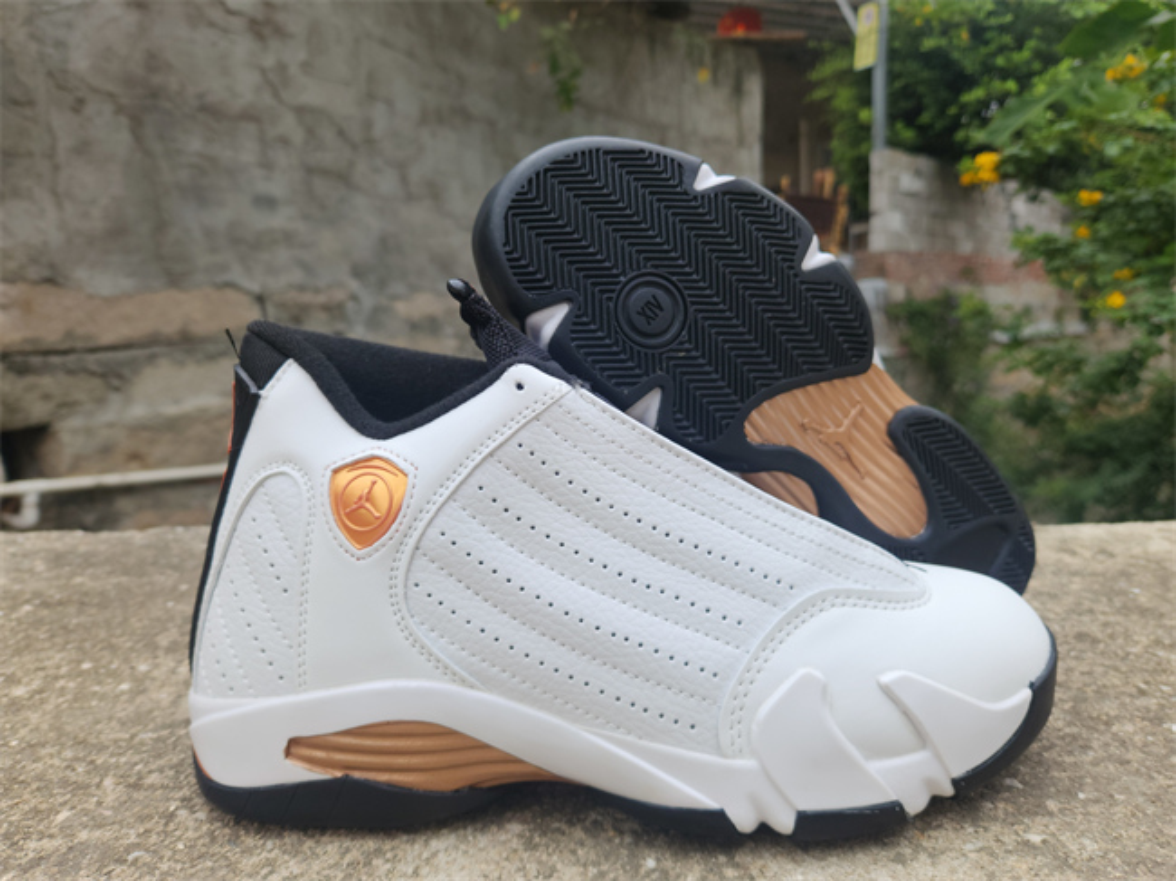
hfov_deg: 73.9
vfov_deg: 58.8
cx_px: 588
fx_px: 781
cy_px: 440
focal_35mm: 23
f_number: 1.8
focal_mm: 5.4
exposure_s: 1/50
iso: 20
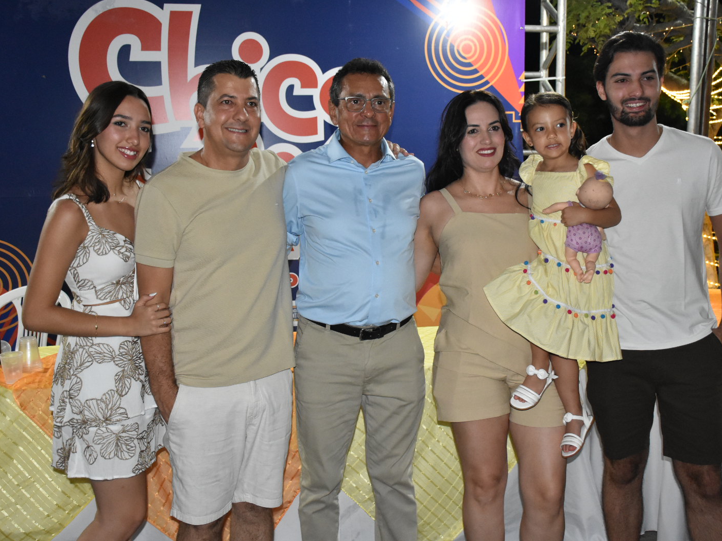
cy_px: 266
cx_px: 383
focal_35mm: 40
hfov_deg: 46.8
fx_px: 834
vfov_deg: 35.9
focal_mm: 24
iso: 3200
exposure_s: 1/100
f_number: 4
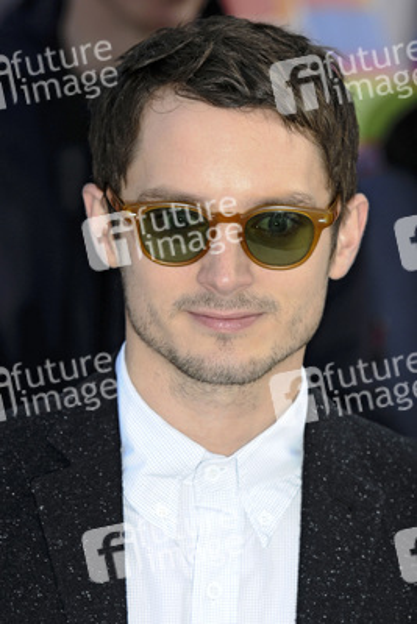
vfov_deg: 10.5
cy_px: 312
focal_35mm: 195
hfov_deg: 7.0
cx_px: 208
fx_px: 3385
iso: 320
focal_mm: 130
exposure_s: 1/200
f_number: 4.5
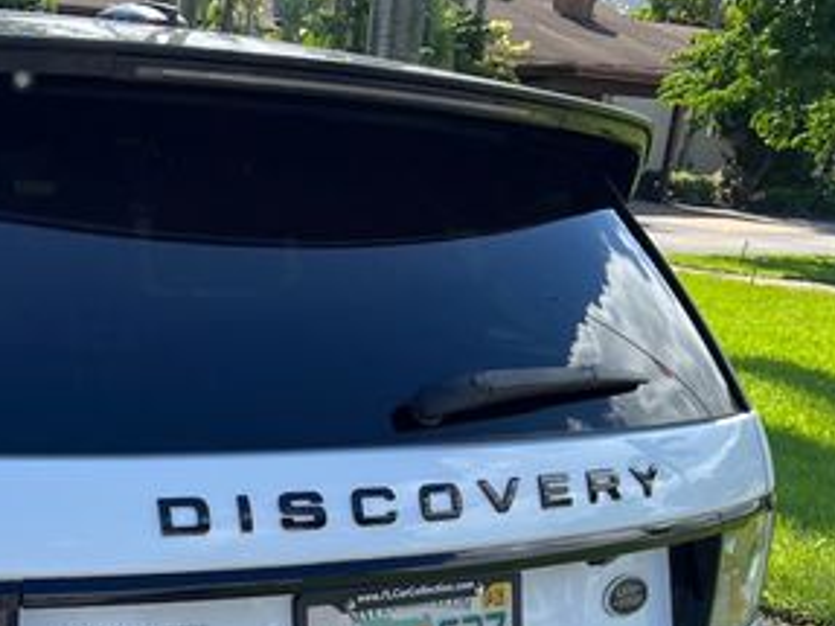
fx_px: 1398
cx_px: 70
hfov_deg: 31.5
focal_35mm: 58
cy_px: 646
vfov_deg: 24.0
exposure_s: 1/1511
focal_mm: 5.7
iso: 50
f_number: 1.5
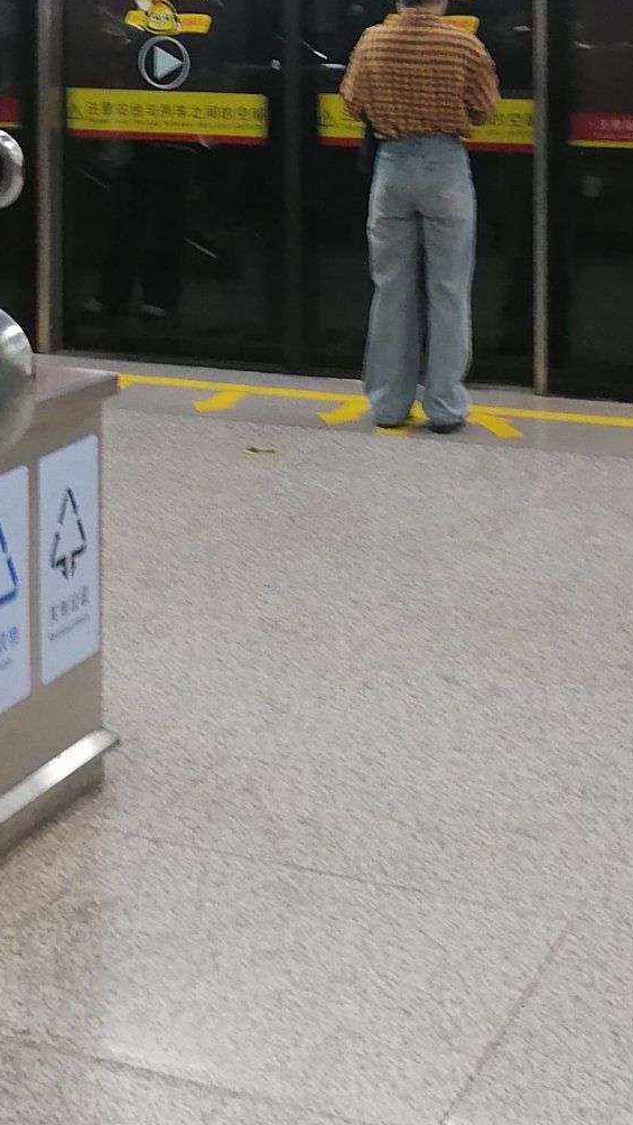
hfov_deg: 14.9
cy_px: -16
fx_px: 2386
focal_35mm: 80
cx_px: 3
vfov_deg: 25.2
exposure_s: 1/33.3
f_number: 1.8
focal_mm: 5.4
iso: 160
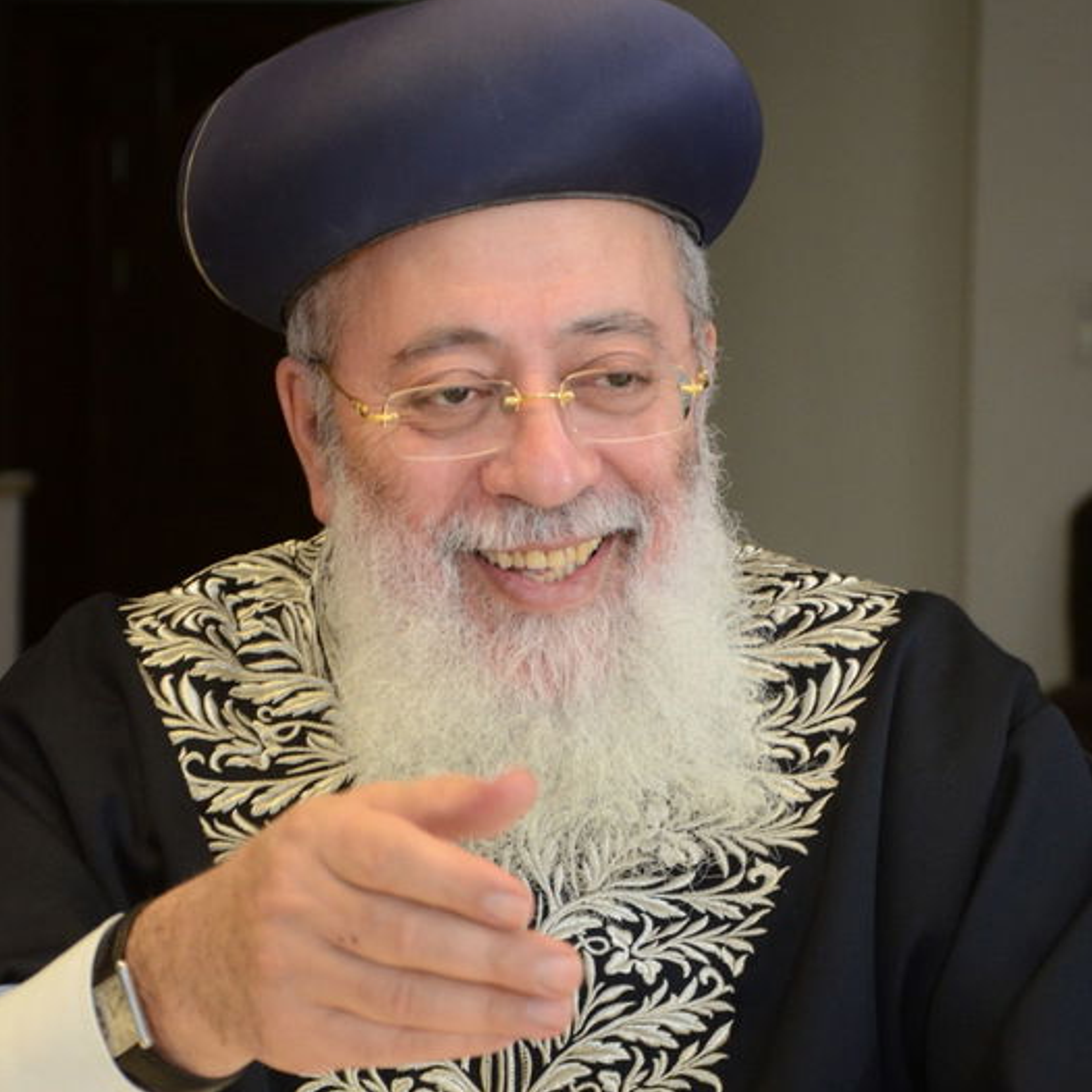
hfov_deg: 14.5
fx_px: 4283
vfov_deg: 14.5
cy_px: 598
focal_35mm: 120
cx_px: 546
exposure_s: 1/100
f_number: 5.3
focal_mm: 62
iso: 1250
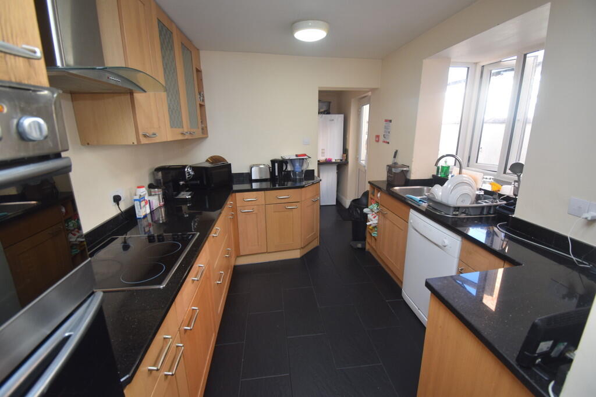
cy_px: 198
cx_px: 298
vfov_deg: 77.3
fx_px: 248
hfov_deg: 100.4
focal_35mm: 15
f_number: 4.5
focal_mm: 10
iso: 560
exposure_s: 1/60
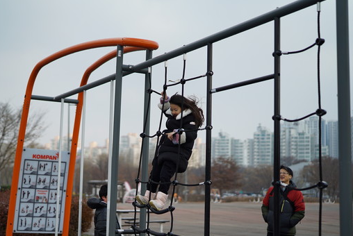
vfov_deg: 23.1
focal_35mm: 59
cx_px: 145
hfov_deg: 33.8
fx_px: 579
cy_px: 121
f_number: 1.6
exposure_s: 1/4000
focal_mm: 50
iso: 100
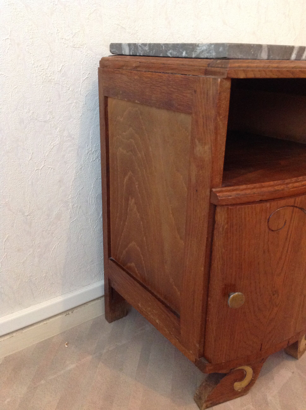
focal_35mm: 35
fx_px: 414
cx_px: 153
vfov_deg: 52.7
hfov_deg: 40.6
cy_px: 205
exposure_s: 1/15
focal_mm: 4.28
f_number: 2.4
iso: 400
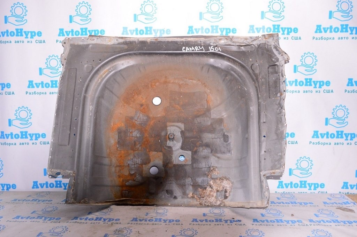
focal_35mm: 30
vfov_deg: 43.5
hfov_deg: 62.0
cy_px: 118
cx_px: 178
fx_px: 297
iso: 1600
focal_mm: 20
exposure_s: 1/160
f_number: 8
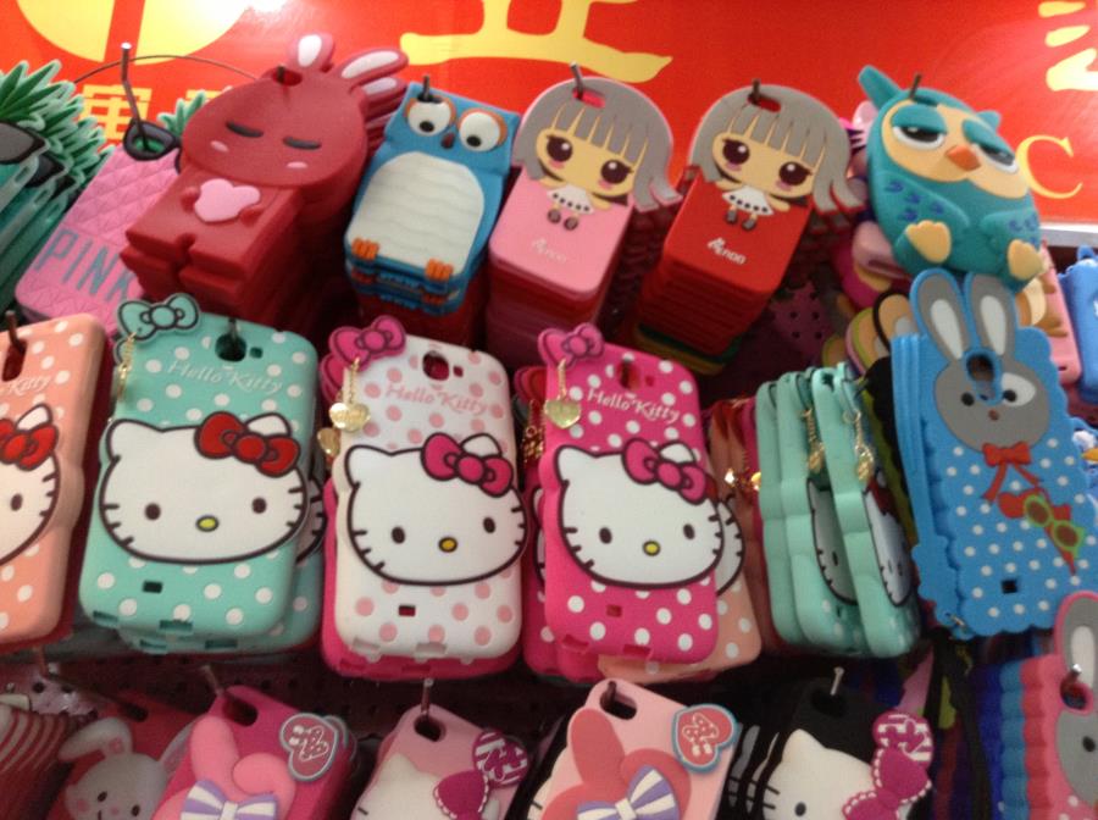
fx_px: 1045
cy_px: 410
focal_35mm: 33
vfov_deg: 42.8
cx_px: 549
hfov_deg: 55.4
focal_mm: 3.3
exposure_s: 1/24
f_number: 2.4
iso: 160
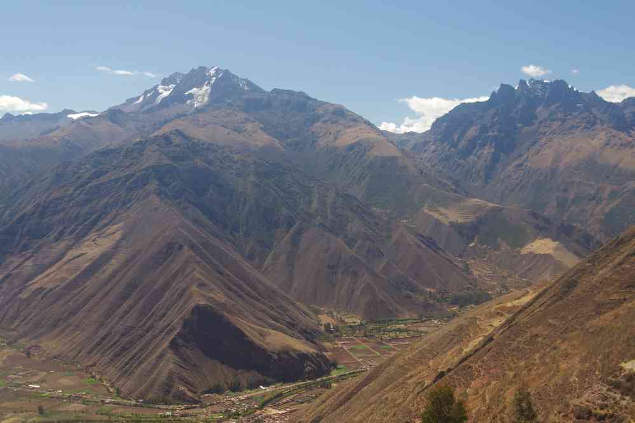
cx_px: 318
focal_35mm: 46
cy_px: 212
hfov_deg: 42.3
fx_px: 820
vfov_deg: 28.9
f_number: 11
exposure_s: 1/60
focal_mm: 31
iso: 200
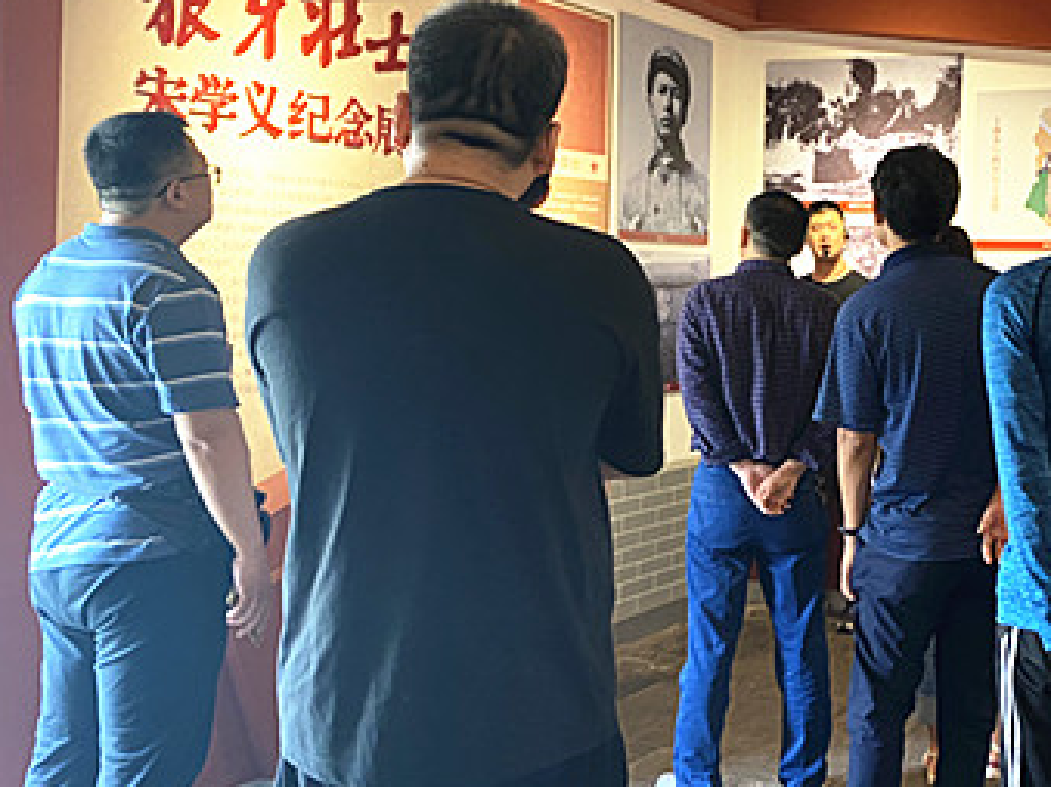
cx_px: 899
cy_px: 279
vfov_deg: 31.3
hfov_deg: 39.0
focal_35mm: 46
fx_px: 1396
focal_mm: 4.25
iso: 400
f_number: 1.8
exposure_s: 1/60
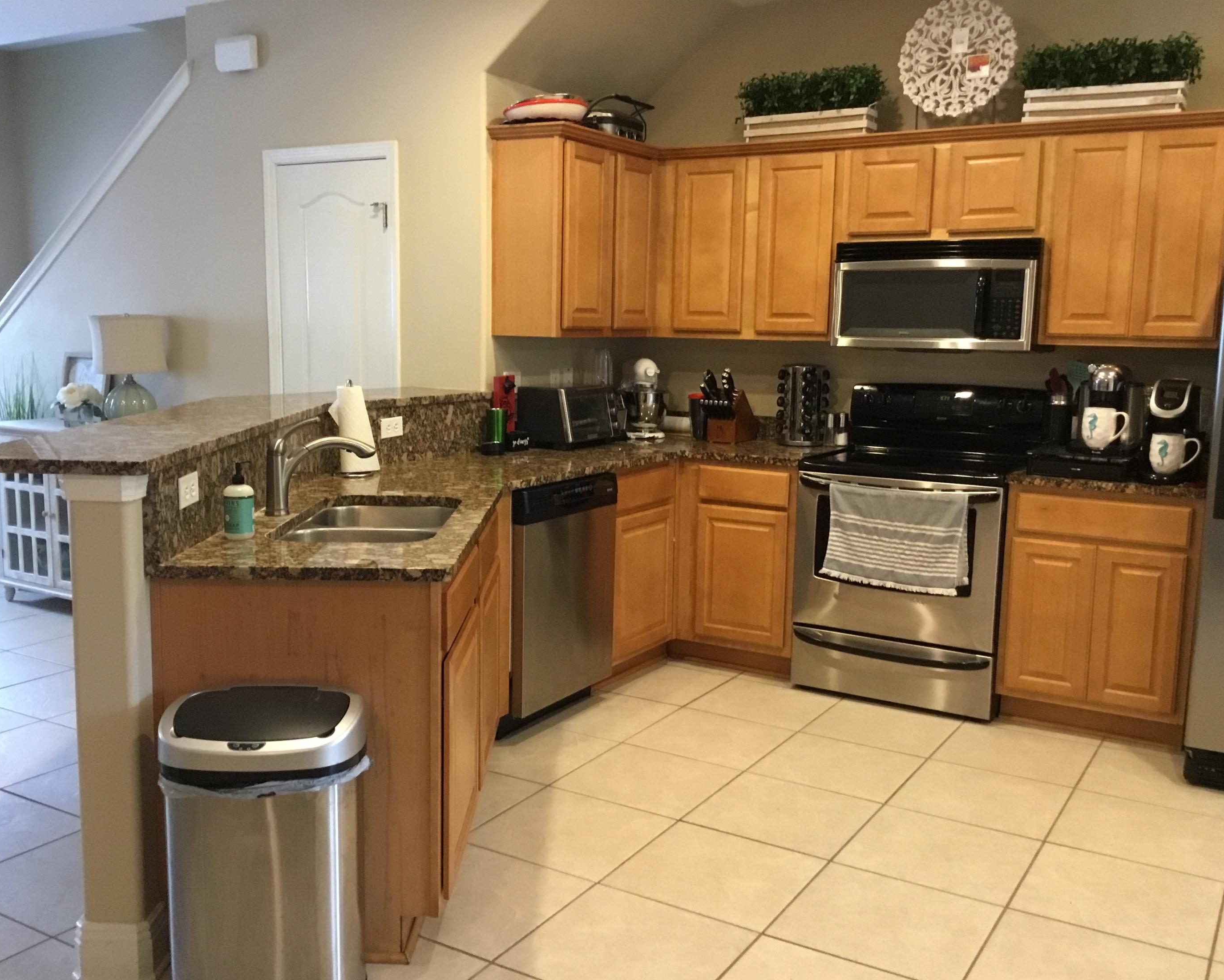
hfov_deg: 54.2
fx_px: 1195
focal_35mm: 33
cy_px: 498
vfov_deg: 44.5
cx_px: 591
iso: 250
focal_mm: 3.3
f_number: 2.4
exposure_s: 1/24
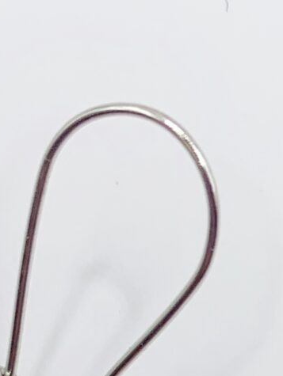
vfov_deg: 12.8
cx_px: 335
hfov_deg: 10.4
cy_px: 671
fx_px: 1524
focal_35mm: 140
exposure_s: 1/537
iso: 25
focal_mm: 4.25
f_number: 1.8
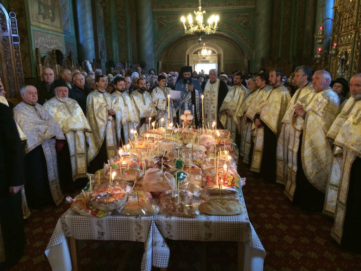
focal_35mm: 30
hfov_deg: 60.0
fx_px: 313
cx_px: 180
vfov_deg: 46.8
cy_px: 136
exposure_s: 1/15
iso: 320
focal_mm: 4.12
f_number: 2.2
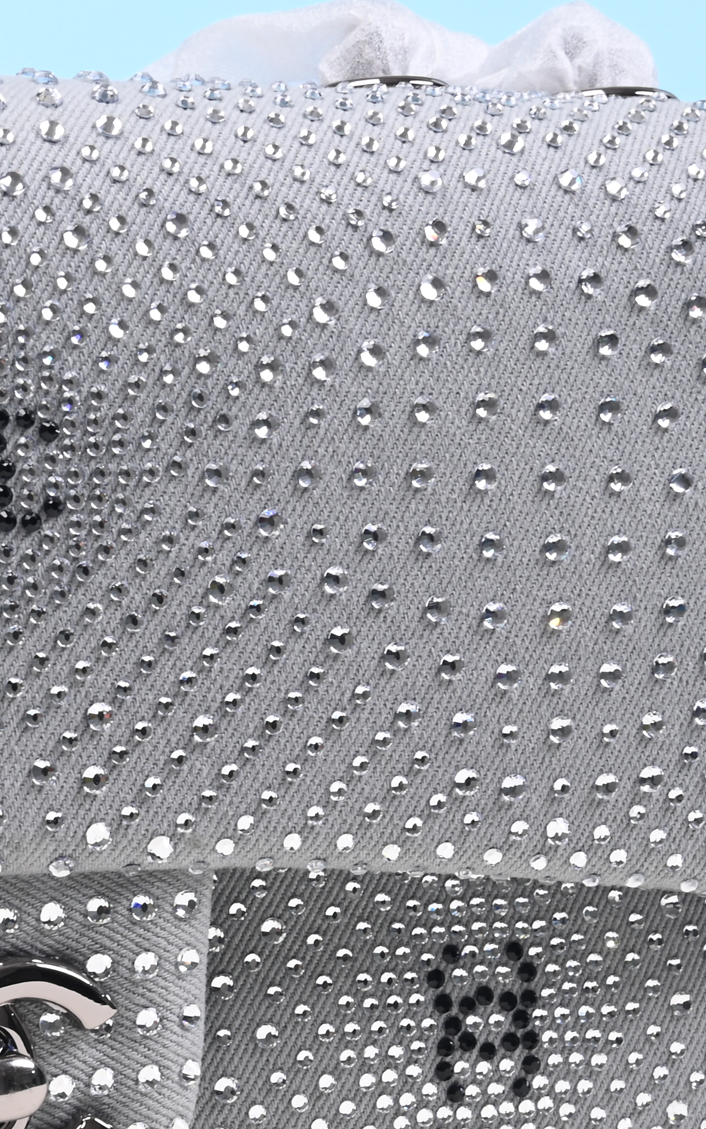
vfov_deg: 18.8
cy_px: 839
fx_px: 3386
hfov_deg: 11.8
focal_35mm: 110
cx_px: 65
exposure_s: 1/2
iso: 100
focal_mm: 40
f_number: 16
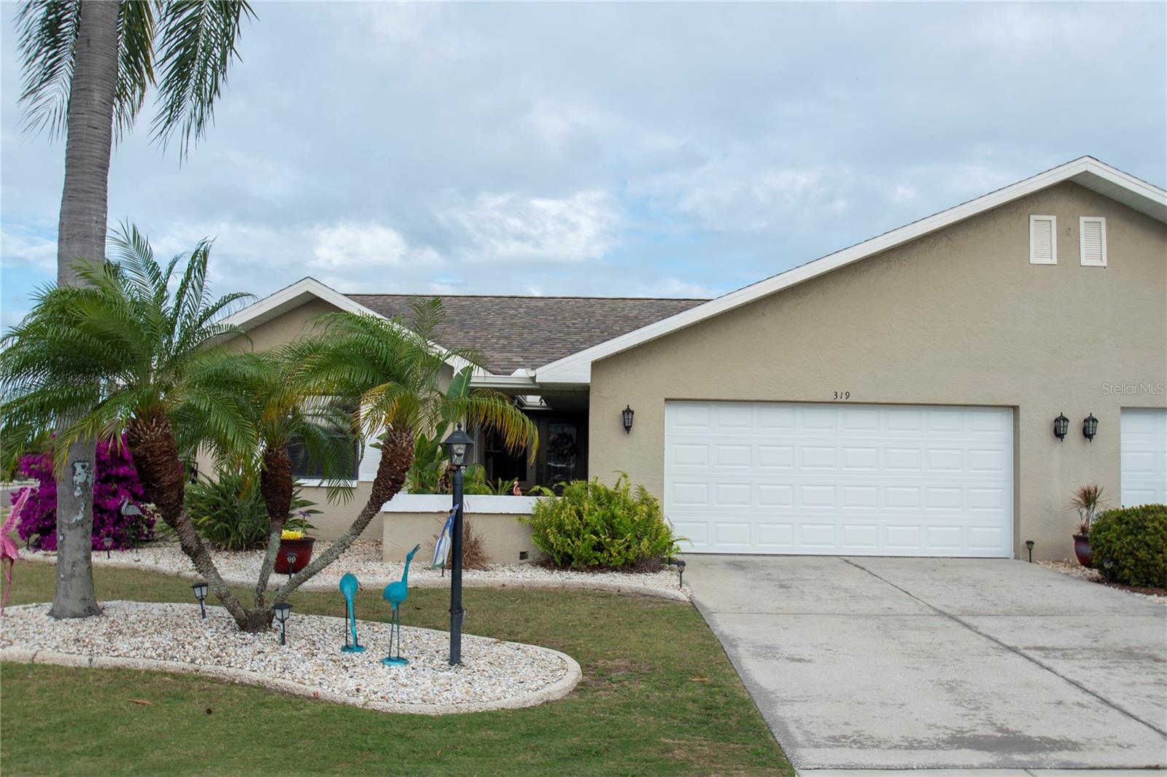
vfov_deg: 40.0
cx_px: 584
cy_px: 388
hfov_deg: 57.2
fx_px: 1069
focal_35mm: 33
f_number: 7.1
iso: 160
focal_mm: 22
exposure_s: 1/640
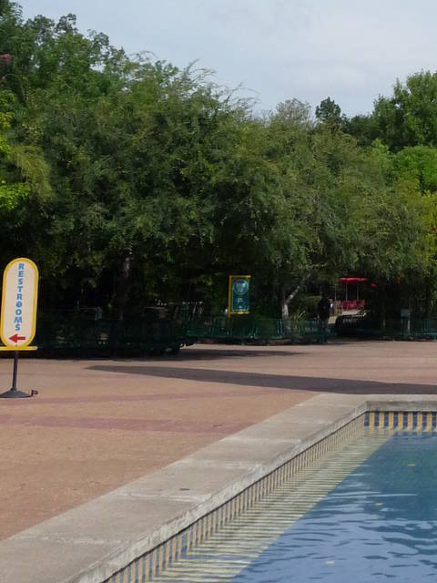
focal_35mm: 70
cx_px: 524
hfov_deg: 19.7
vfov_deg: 27.0
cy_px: 80
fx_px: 1178
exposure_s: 1/500
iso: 200
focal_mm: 4.7
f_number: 8
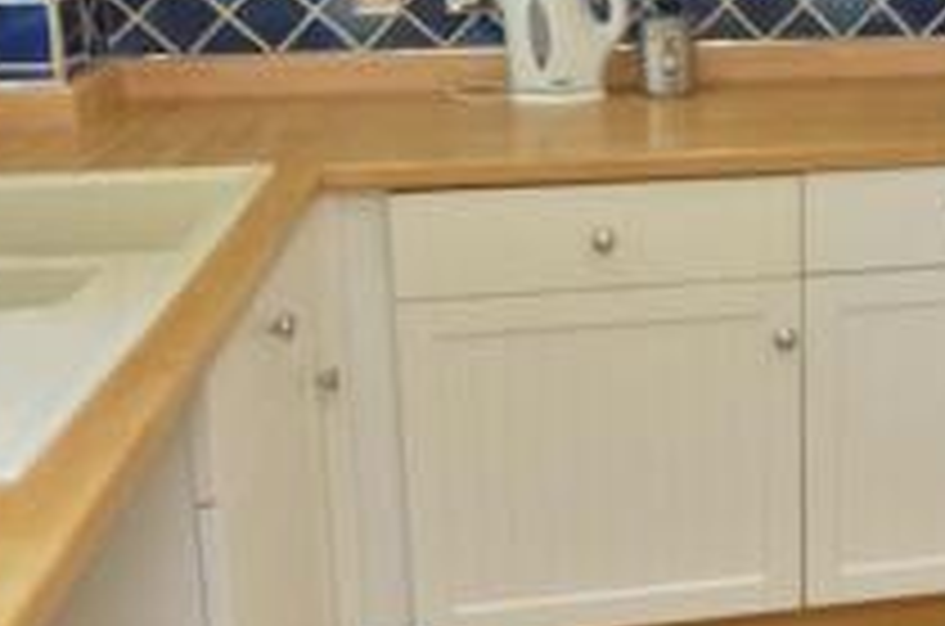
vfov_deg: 25.6
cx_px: 828
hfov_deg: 36.5
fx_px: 1350
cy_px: 117
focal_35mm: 52
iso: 800
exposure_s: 1/60
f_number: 4
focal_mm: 11
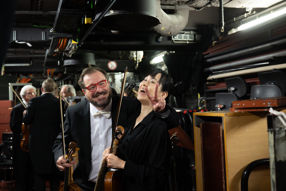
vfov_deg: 31.2
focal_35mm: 43
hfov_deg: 45.4
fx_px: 342
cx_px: 143
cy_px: 96
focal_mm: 43
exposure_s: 1/200
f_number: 4
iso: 6400
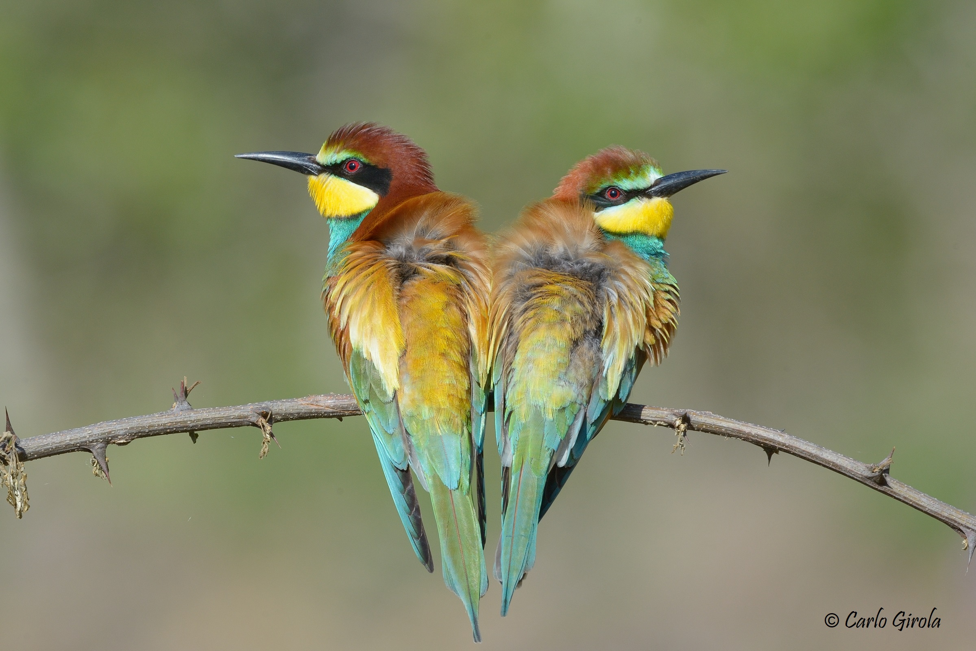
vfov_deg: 2.3
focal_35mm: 600
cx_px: 488
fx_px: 16265
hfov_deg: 3.4
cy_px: 326
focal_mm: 600
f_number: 11
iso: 800
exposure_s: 1/640
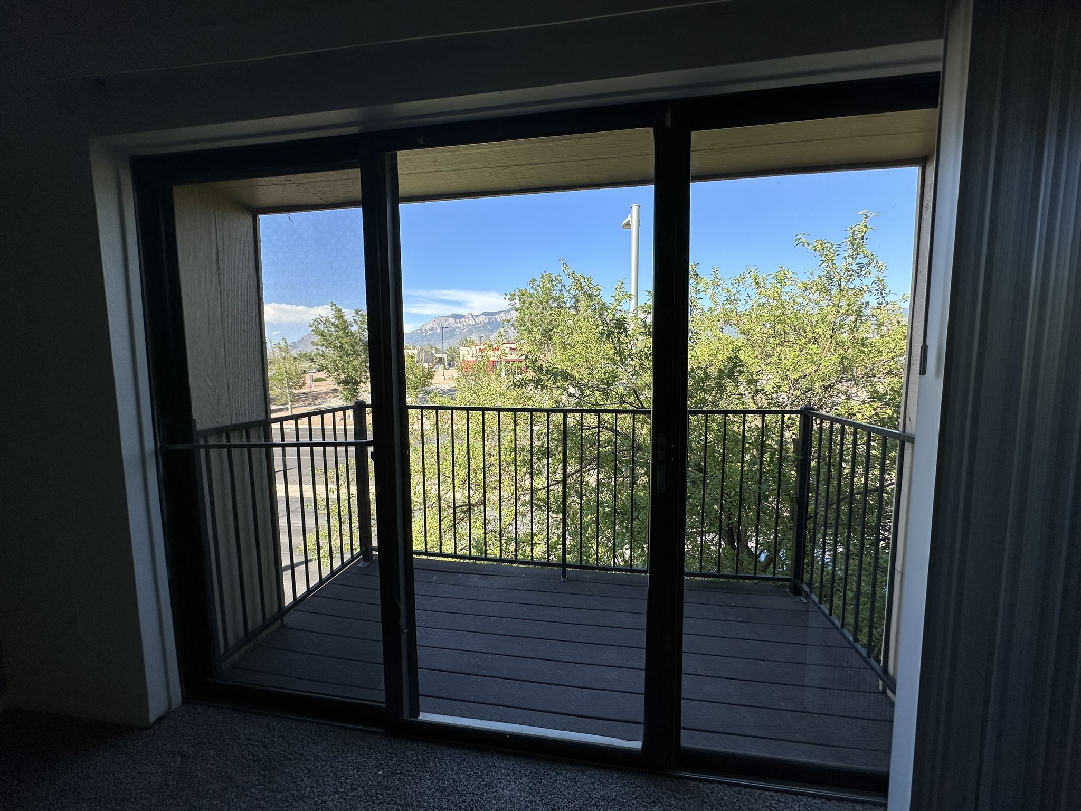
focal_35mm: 14
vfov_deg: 85.7
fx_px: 437
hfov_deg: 102.1
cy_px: 406
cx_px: 540
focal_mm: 2.22
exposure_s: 1/759
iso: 40
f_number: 2.2
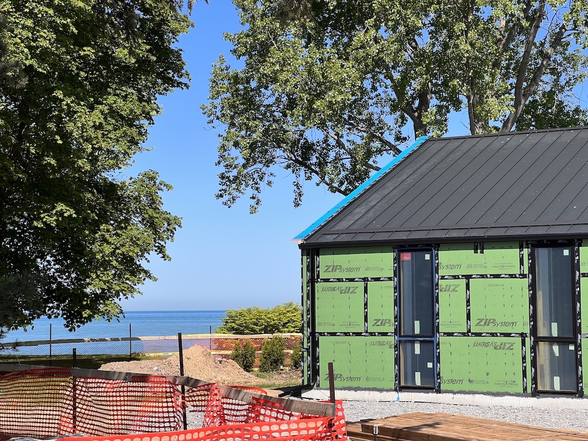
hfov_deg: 25.3
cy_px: 220
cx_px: 294
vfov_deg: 19.1
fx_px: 1308
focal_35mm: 77
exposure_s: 1/589
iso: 32
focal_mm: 9
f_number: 2.8
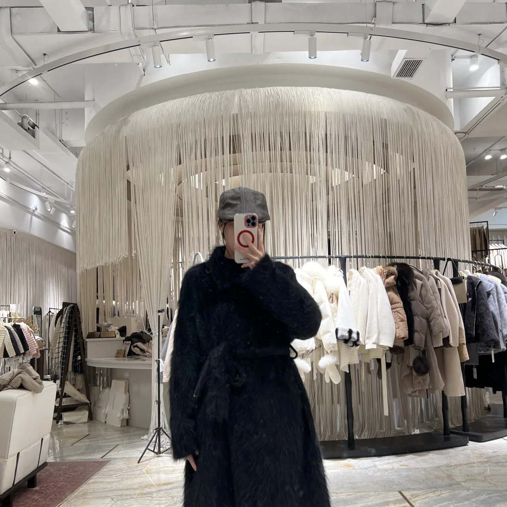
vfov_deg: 52.4
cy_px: 286
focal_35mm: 31
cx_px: 255
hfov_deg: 52.5
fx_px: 514
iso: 64
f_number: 1.5
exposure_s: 1/100
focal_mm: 5.7
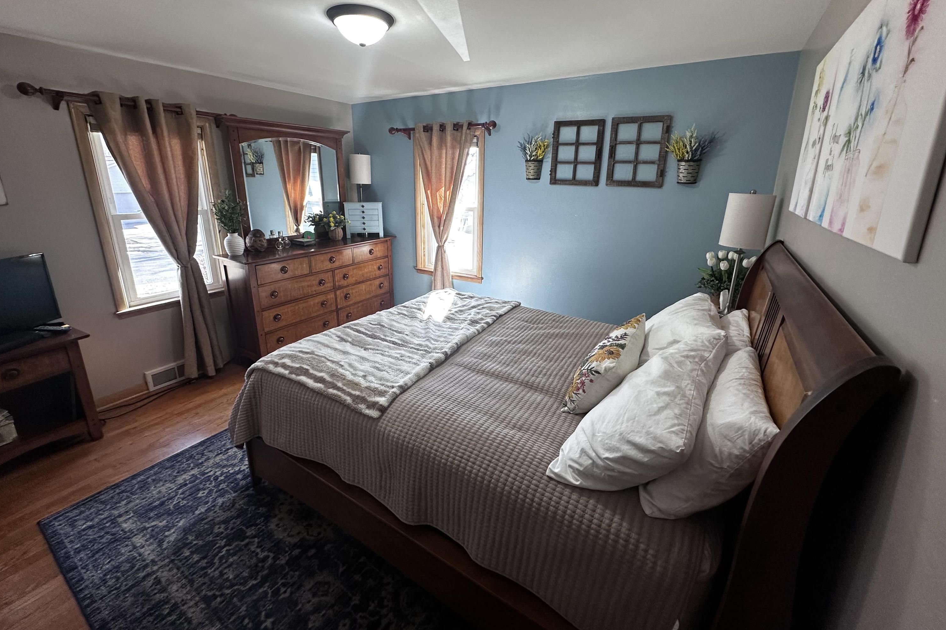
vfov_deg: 77.1
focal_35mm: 15
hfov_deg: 100.4
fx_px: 394
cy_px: 283
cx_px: 476
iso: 200
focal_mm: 2.22
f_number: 2.2
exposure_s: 1/120
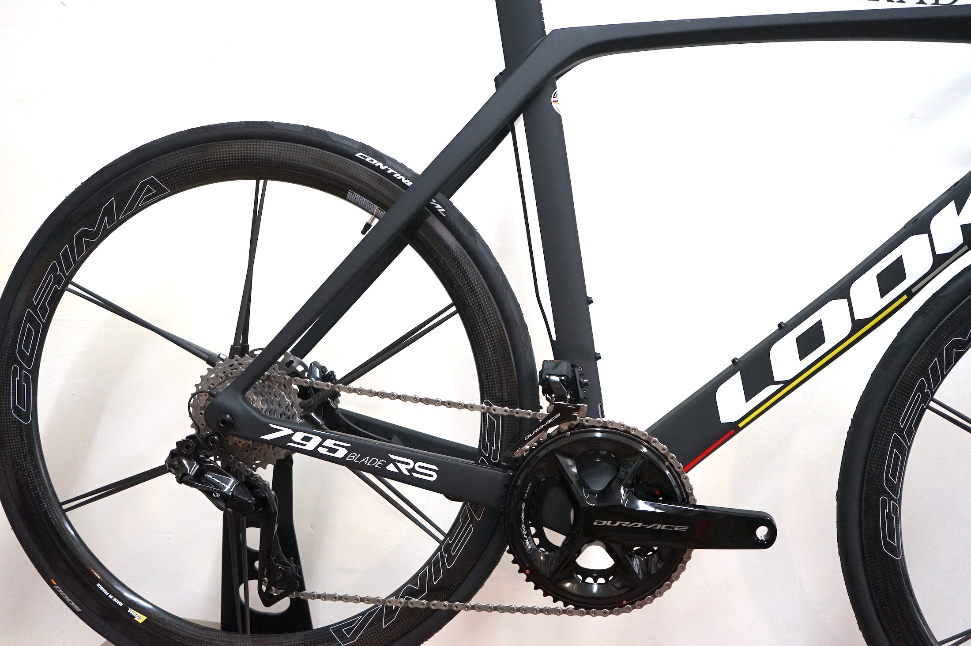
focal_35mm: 34
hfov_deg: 55.8
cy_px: 323
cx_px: 486
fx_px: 916
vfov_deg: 38.8
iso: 2000
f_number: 4
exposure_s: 1/160
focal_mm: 34
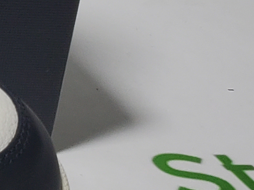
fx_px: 1350
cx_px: -492
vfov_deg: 7.9
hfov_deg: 8.9
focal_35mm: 184
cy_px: -112
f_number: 1.5
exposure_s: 1/398
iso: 50
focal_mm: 4.3
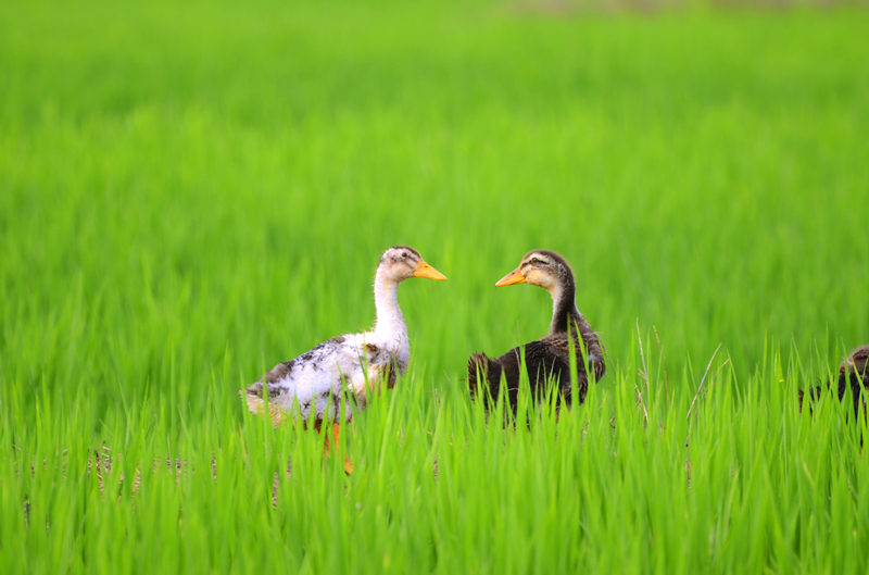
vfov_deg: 3.0
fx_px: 10835
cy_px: 288
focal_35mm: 450
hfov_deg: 4.6
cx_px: 434
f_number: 5.6
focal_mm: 300
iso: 200
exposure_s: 1/320
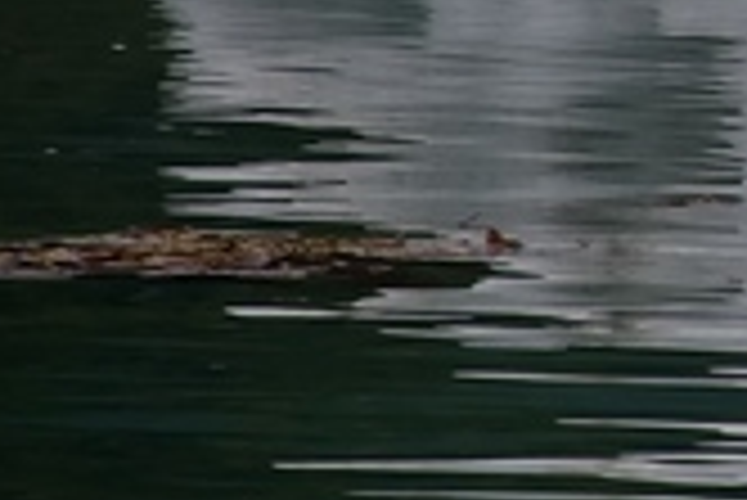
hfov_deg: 1.4
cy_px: -459
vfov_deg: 0.9
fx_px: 31214
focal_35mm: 1503
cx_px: 2835
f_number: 7.1
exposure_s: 1/400
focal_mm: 195
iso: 100
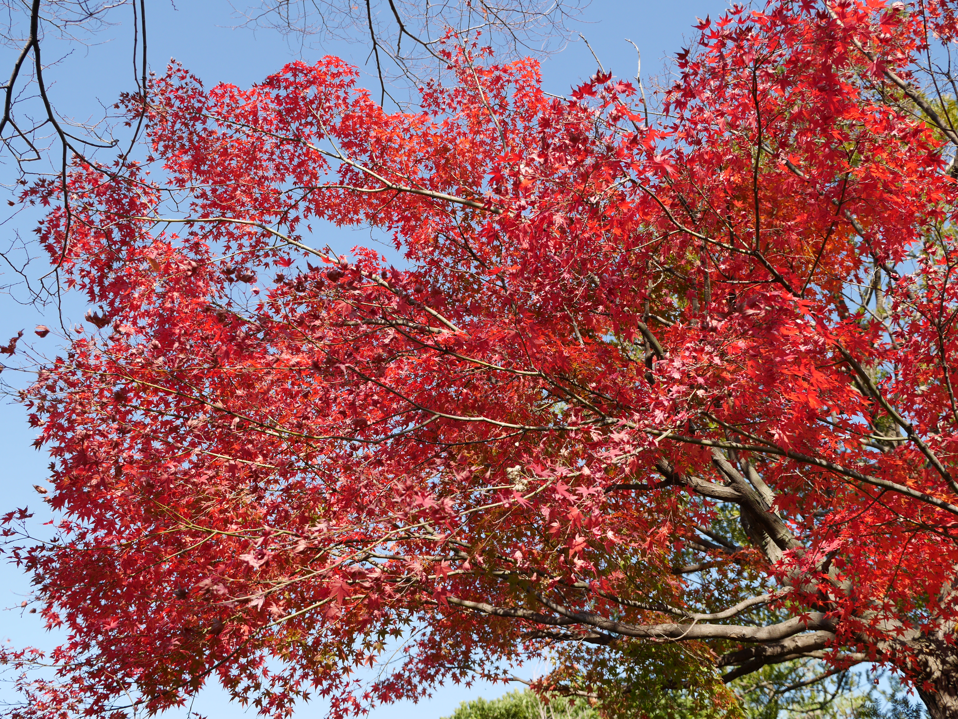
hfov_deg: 51.3
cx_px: 479
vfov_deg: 39.7
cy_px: 360
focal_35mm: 36
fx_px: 997
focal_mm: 18
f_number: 4
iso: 200
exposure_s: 1/500
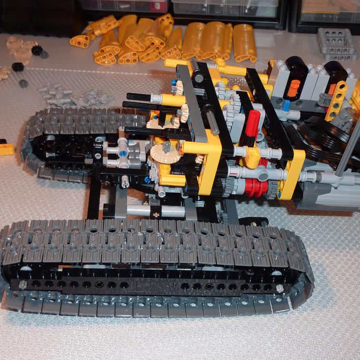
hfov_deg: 34.0
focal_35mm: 50
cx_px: 202
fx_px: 588
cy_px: 181
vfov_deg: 34.0
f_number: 3.7
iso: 100
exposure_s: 1/30
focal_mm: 6.9
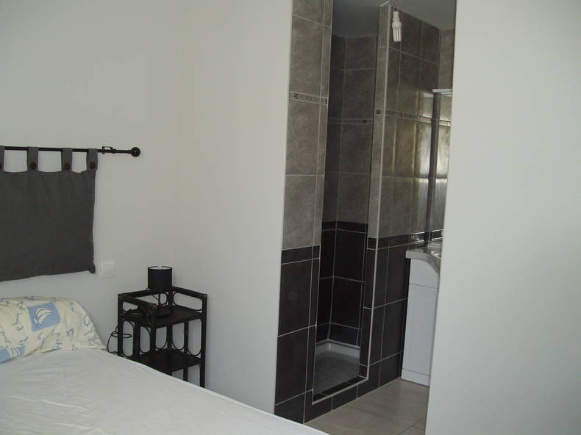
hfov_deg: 51.4
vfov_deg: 39.6
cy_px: 218
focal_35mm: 36
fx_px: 604
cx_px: 290
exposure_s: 1/50
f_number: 2.7
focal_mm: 6
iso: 160
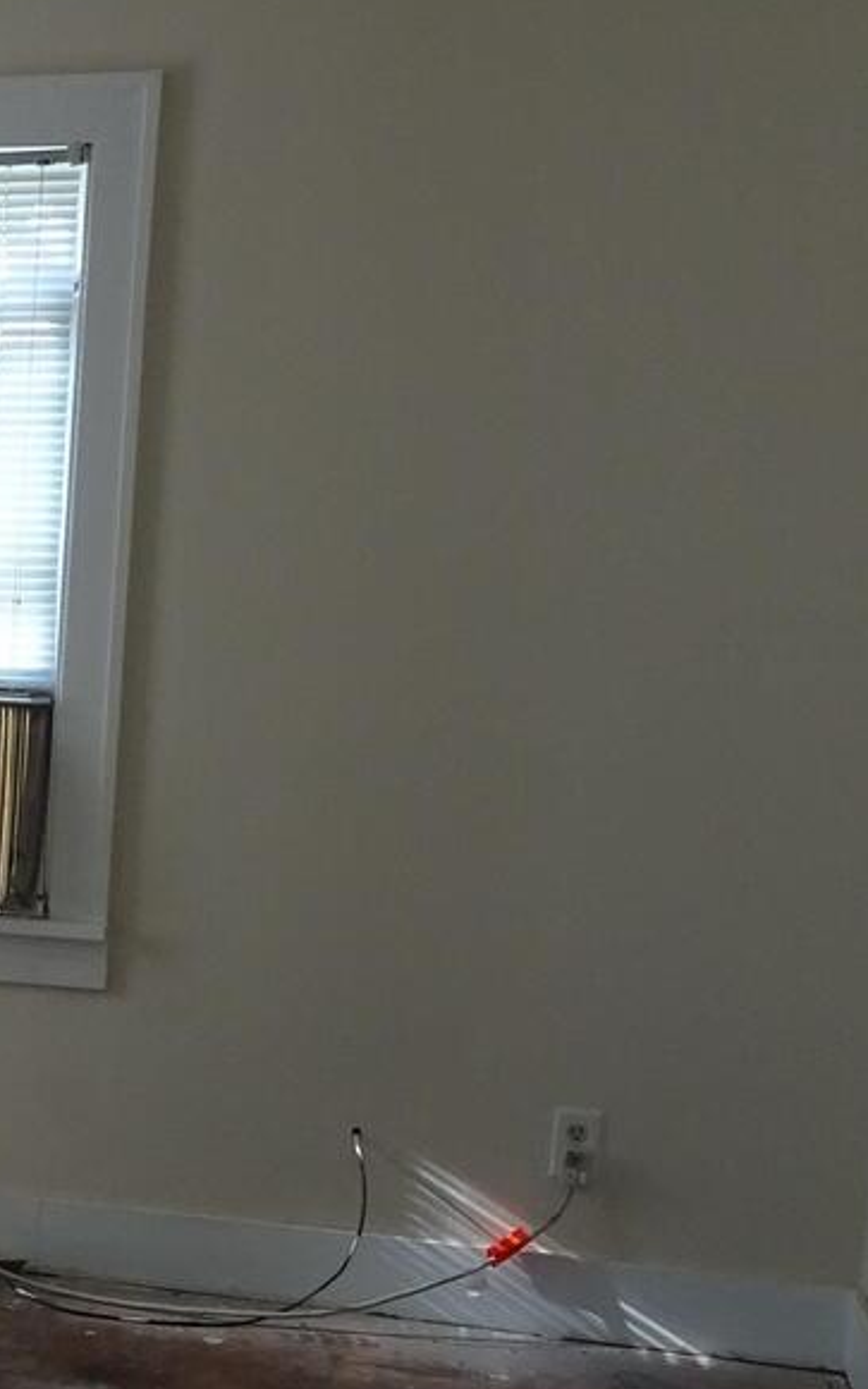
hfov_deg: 18.8
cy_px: 959
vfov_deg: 32.1
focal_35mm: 63
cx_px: -332
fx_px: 2385
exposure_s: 1/30
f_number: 3.5
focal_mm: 4.1
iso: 250
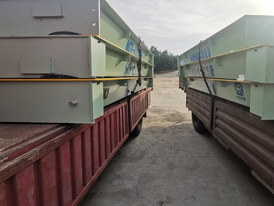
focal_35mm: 22
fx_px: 174
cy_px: 82
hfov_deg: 75.6
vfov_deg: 60.6
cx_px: 164
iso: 50
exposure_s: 1/645
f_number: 2.2
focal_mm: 2.23
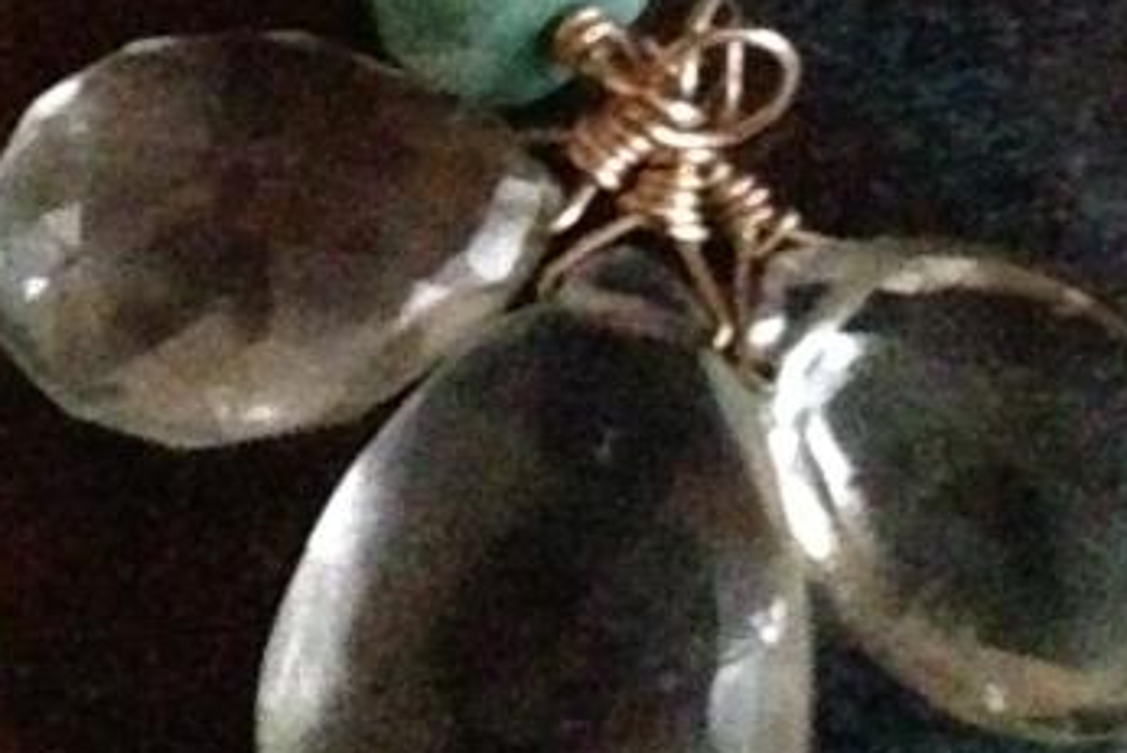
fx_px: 3727
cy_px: -88
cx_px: 72
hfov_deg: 16.9
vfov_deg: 11.4
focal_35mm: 119
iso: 3200
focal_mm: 4.12
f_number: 2.4
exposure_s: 1/15
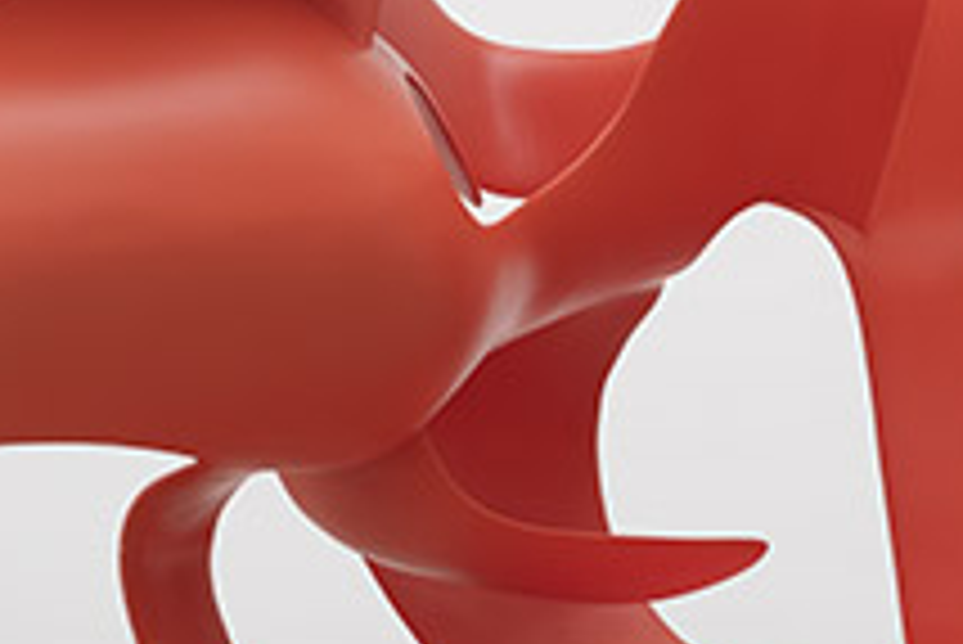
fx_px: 3426
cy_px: 633
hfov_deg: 16.0
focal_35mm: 128
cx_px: 572
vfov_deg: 10.6
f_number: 11
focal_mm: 45
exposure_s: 1/125
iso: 100
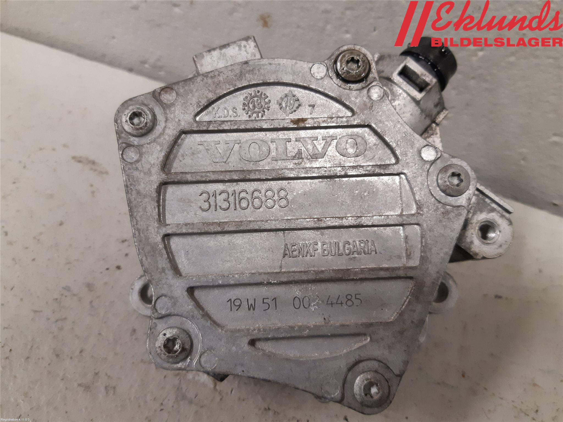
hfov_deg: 67.3
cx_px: 282
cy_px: 211
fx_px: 423
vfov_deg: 53.1
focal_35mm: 26
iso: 200
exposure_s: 1/50
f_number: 1.7
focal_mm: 3.93
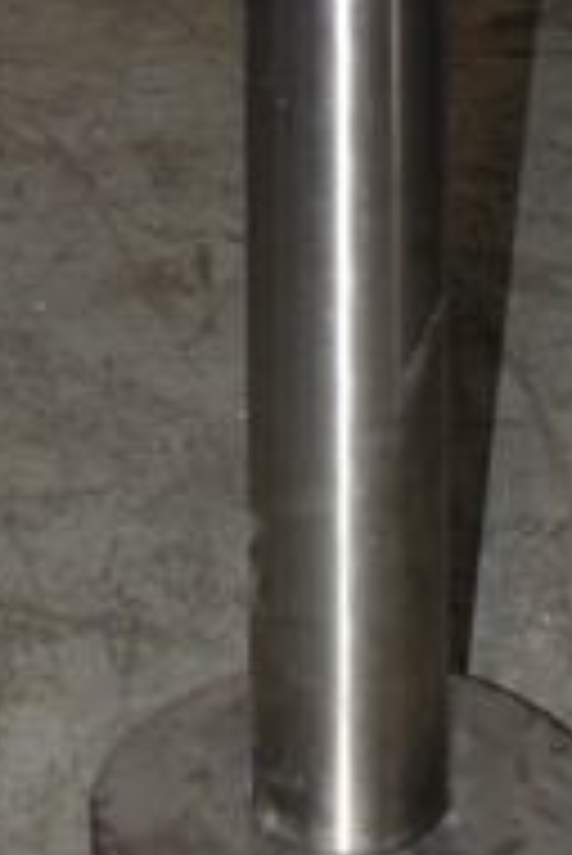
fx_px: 3092
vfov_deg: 14.0
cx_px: 266
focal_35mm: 130
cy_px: -691
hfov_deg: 10.6
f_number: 5.6
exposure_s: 1/30
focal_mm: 18
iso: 220
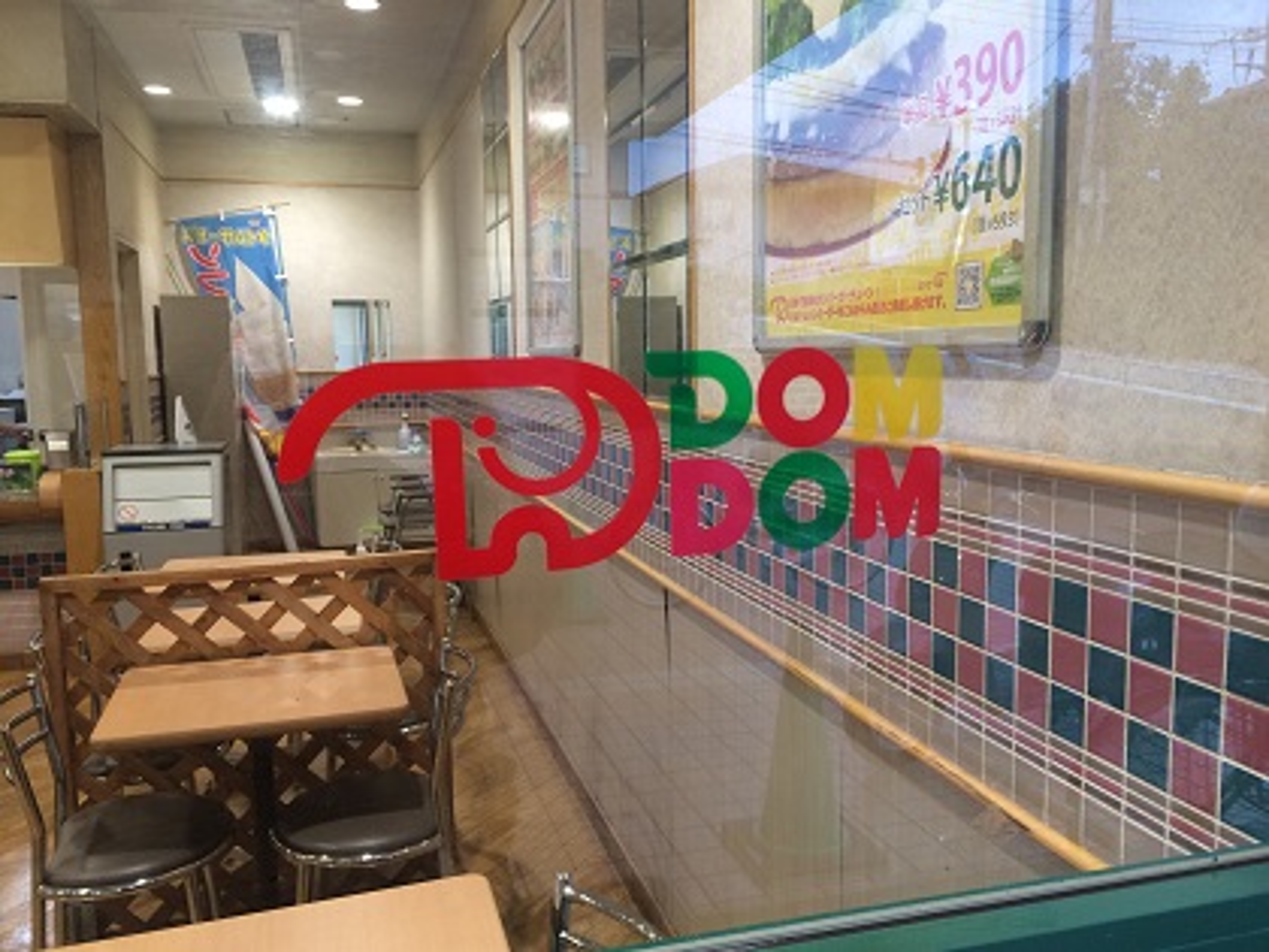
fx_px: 1063
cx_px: 634
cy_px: 476
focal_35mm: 29
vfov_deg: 48.2
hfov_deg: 61.7
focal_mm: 4.15
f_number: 2.2
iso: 40
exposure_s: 1/30
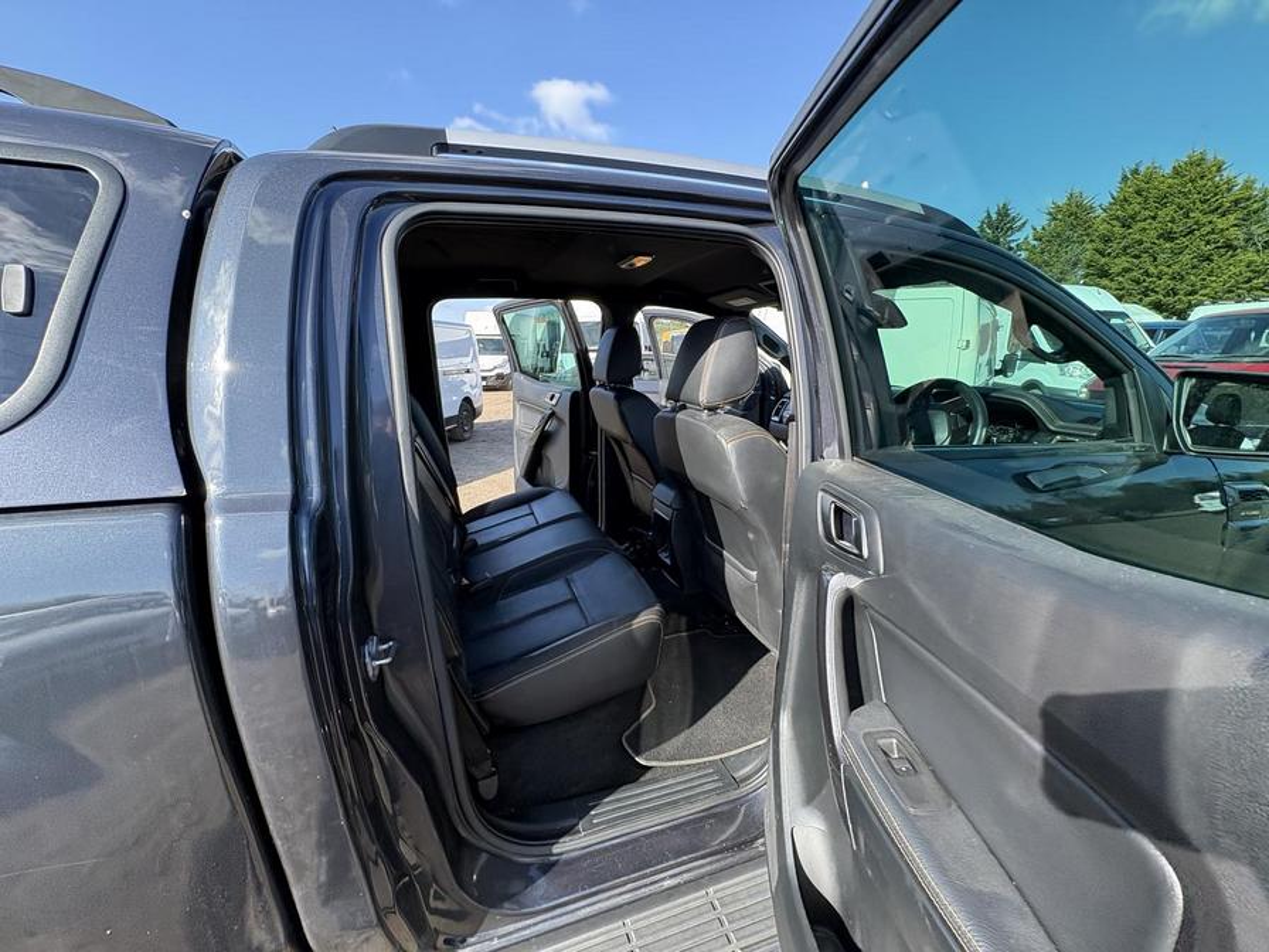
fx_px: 513
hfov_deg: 102.1
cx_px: 634
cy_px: 476
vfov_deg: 85.7
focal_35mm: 14
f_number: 2.2
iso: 64
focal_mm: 2.22
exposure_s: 1/274
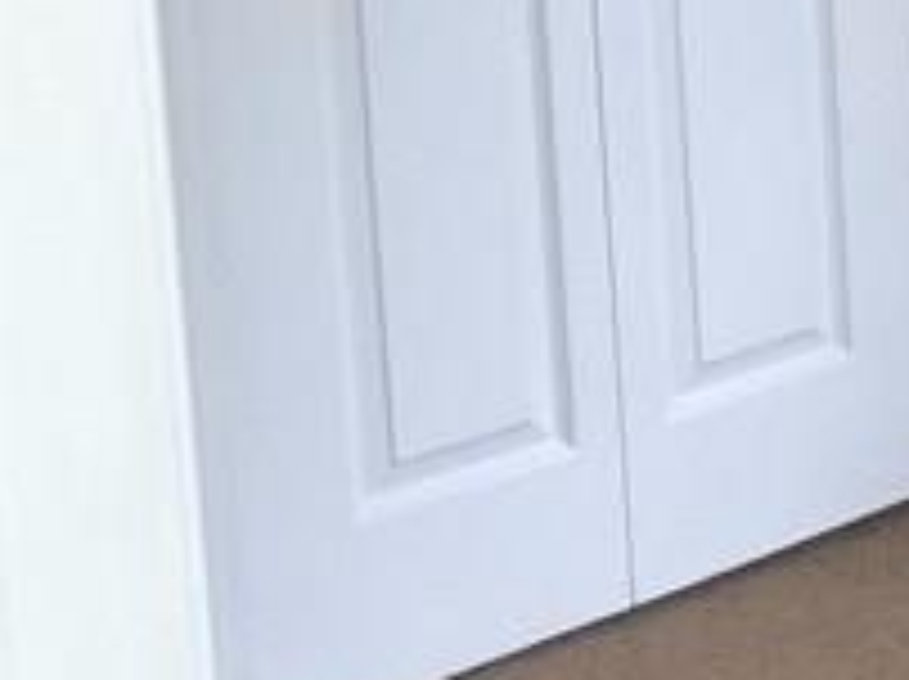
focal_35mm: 132
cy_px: -504
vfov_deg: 10.6
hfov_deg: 12.9
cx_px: 1863
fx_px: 3462
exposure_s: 1/100
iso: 100
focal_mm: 4.3
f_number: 1.7
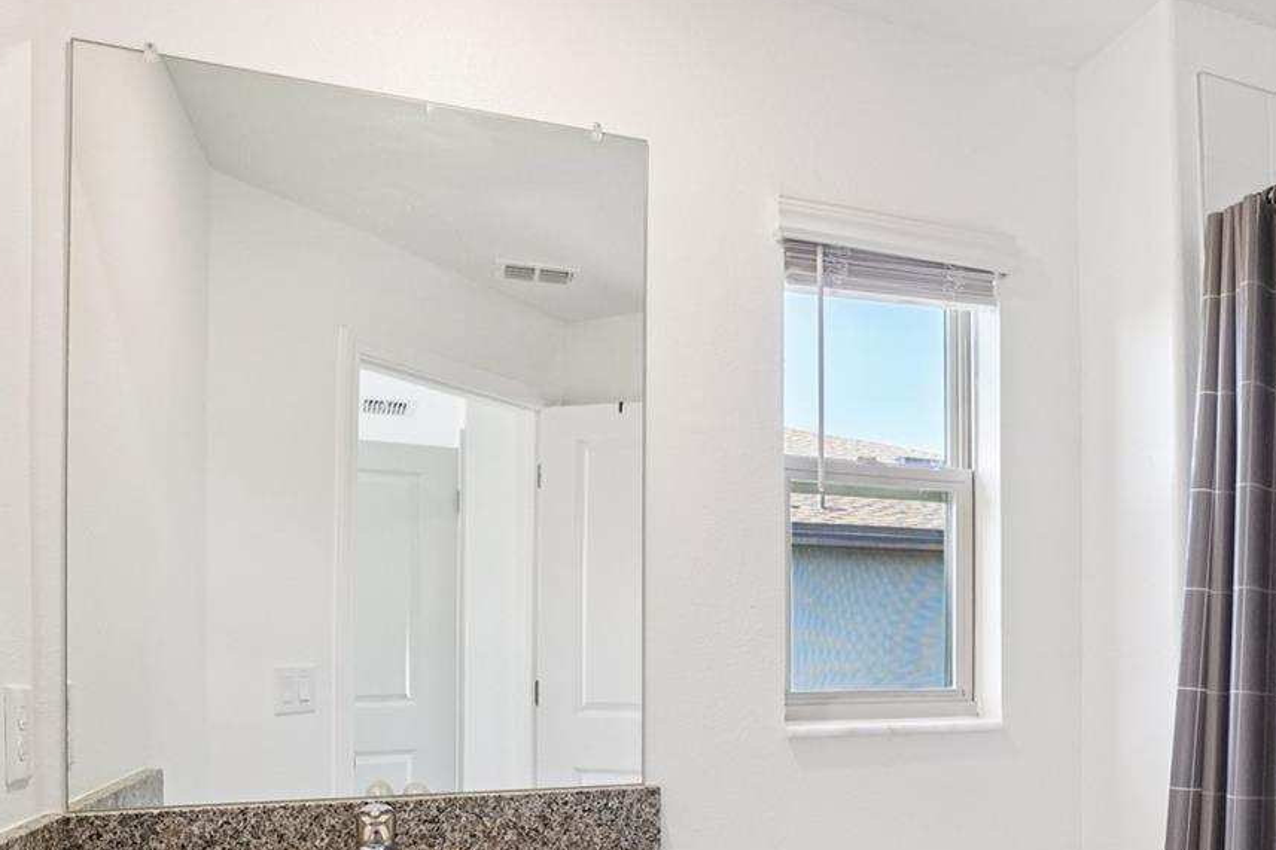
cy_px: 654
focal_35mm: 28
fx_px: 992
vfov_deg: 44.6
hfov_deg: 62.9
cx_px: 905
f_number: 8
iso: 500
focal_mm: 10
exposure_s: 1/30
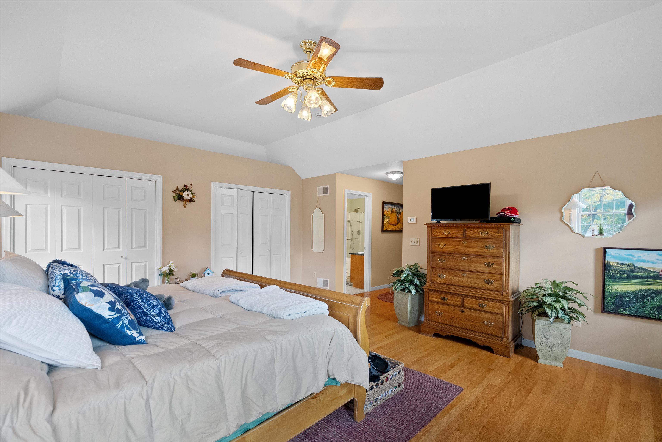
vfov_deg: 73.7
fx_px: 294
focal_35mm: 16
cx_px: 331
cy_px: 221
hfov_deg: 96.7
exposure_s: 1/2
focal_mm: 16
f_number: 8
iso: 320
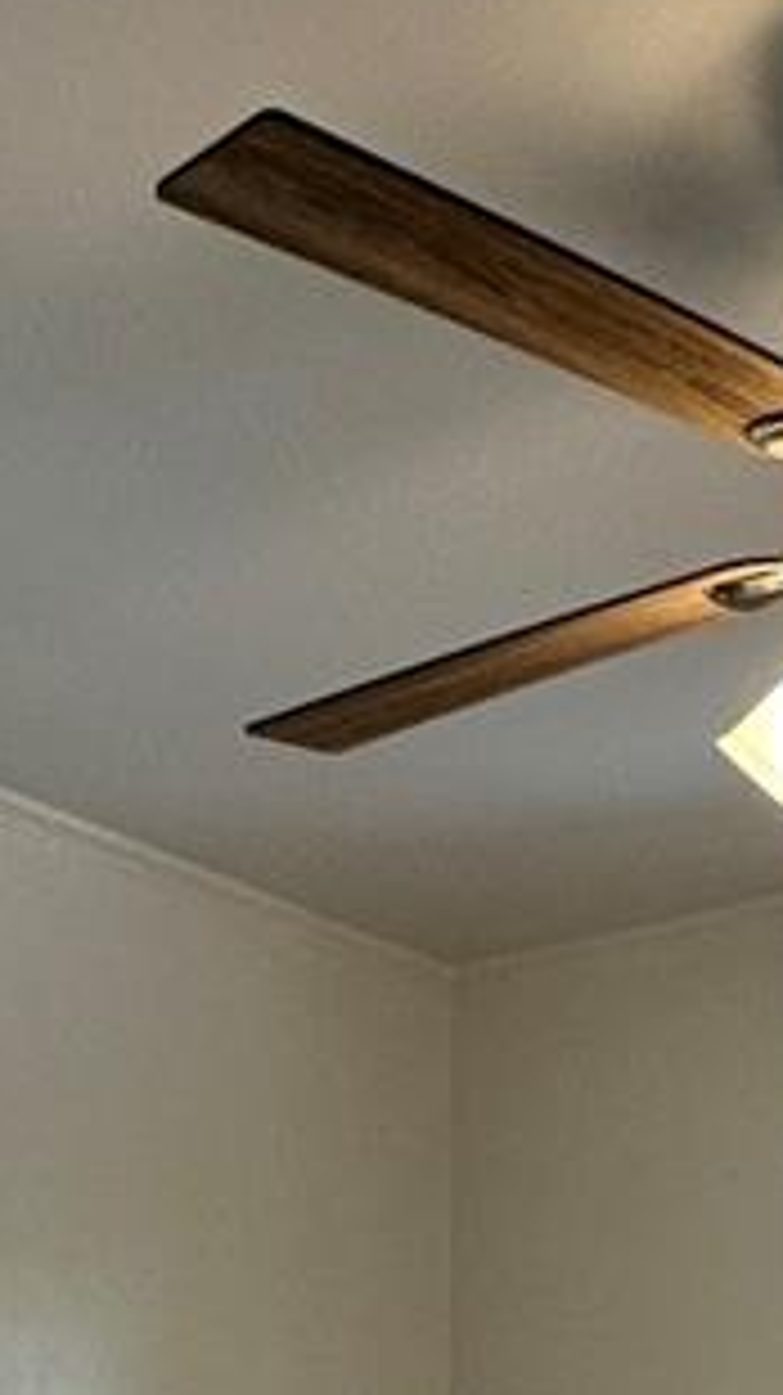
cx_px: 423
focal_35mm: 59
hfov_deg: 20.3
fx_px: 2181
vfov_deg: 27.9
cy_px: 1917
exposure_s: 1/120
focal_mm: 2.22
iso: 125
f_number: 2.2
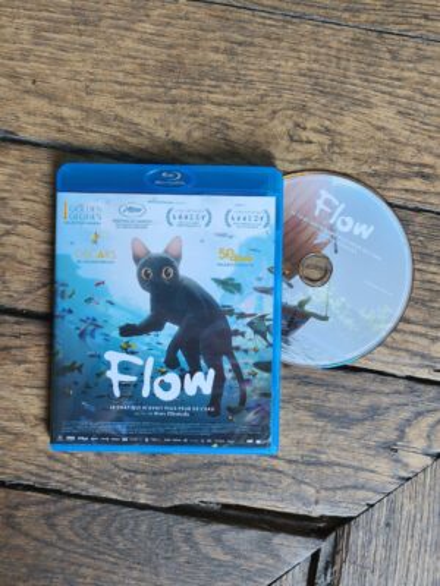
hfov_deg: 29.1
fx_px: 847
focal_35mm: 50
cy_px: 293
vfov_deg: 38.2
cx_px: 220
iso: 80
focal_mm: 5.35
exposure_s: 1/179
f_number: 1.7
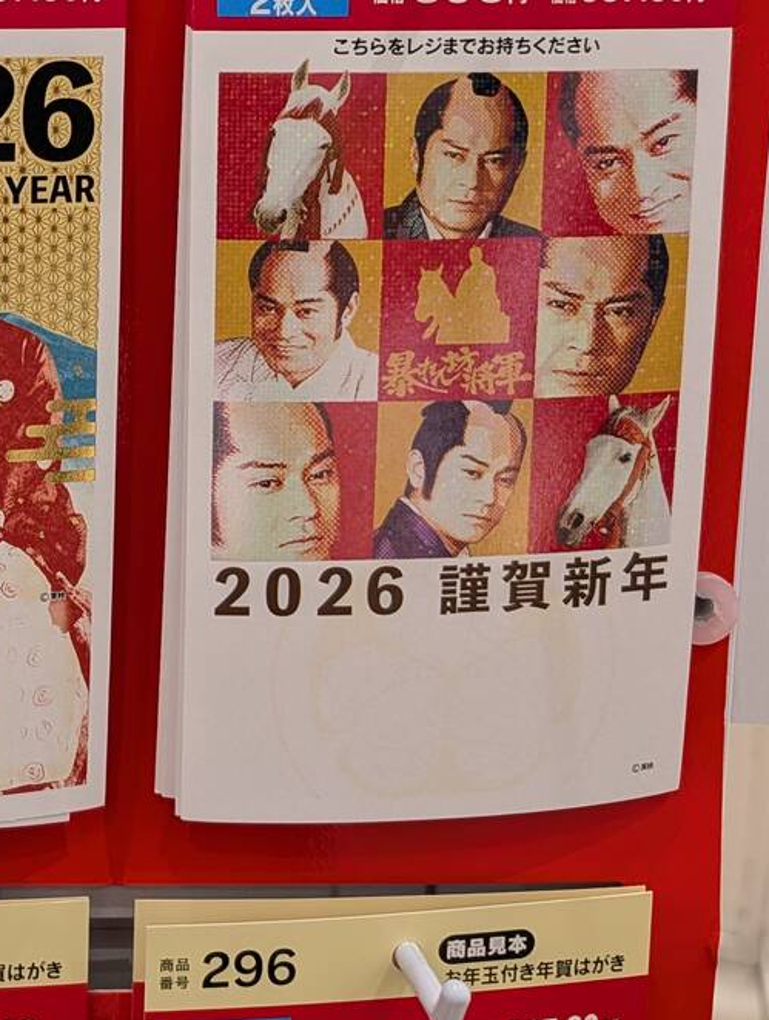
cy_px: 99
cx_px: -149
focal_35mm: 58
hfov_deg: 23.2
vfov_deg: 31.6
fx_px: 1712
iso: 52
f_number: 1.68
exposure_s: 1/60
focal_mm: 6.9
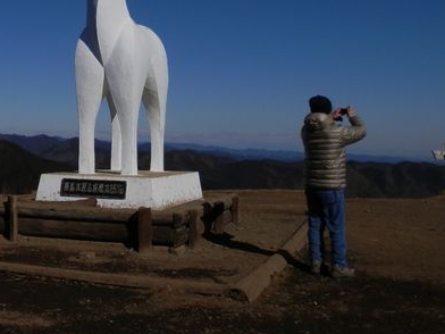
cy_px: 144
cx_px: 94
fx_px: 656
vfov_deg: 28.5
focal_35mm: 51
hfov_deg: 36.3
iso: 80
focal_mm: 4.5
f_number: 8.7
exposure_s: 1/800
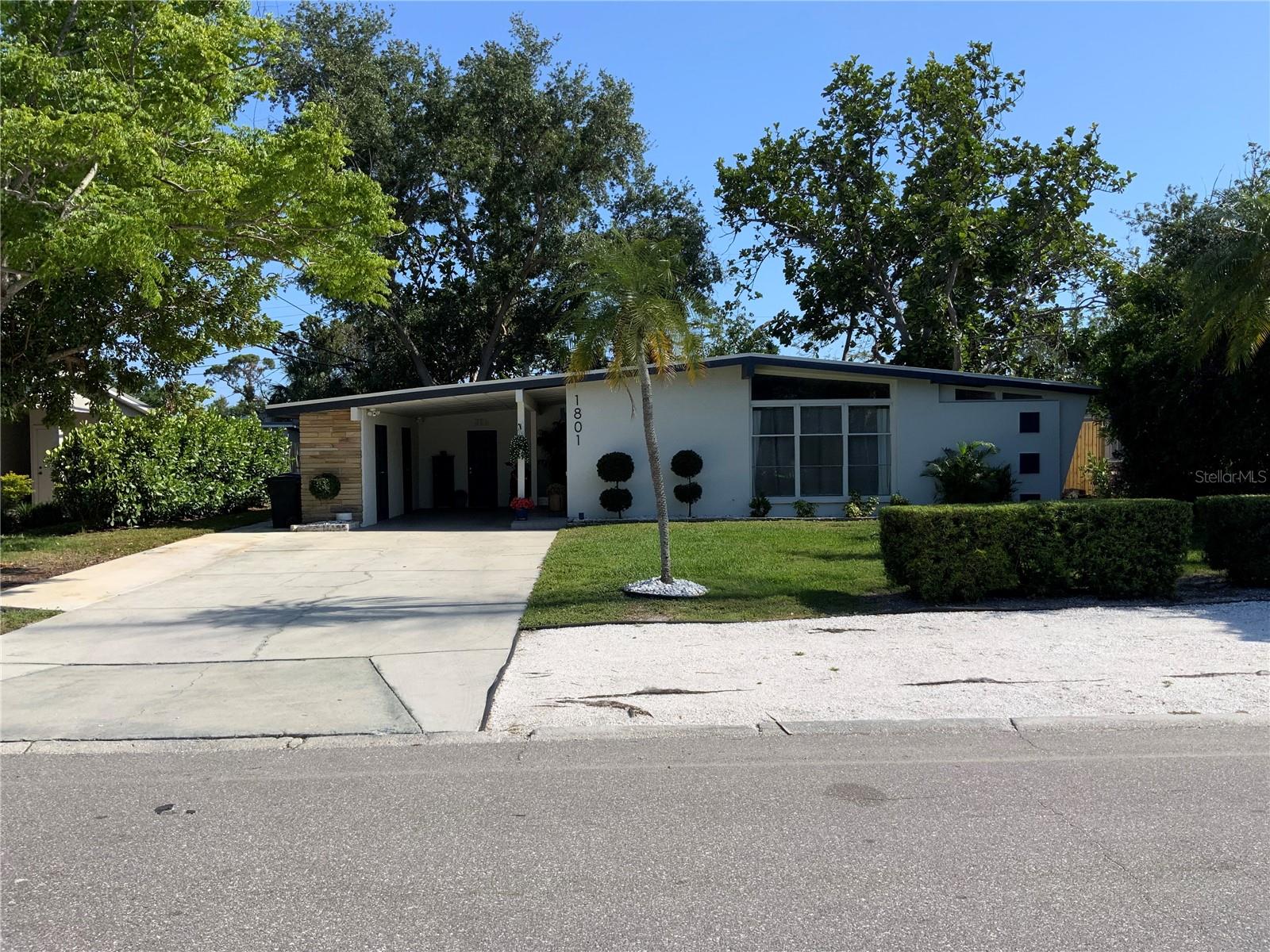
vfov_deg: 48.2
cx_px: 635
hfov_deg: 61.7
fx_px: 1064
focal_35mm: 29
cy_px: 476
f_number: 1.8
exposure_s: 1/1984
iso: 16
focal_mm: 3
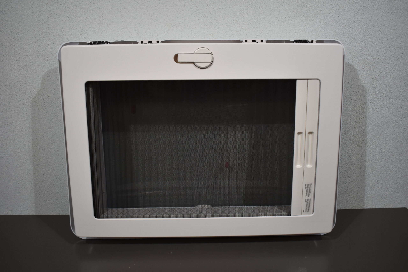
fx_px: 374
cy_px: 136
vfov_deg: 40.0
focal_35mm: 33
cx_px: 204
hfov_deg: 57.2
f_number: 3.8
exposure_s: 1/250
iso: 450
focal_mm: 22
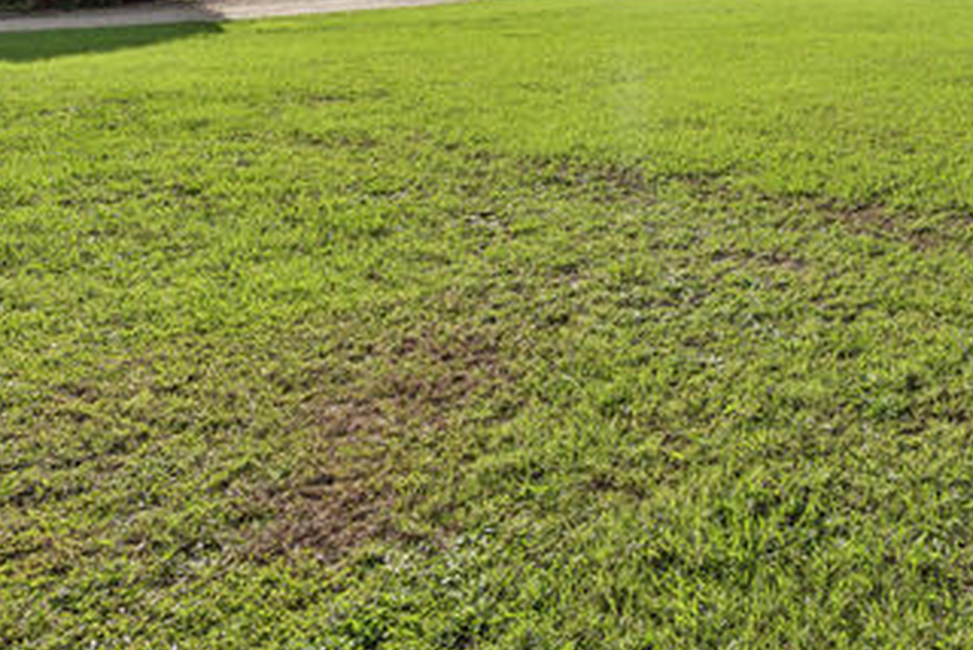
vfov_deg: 30.6
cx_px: 979
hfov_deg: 41.8
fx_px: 1082
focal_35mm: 40
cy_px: -30
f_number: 9
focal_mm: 16
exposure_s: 1/320
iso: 200
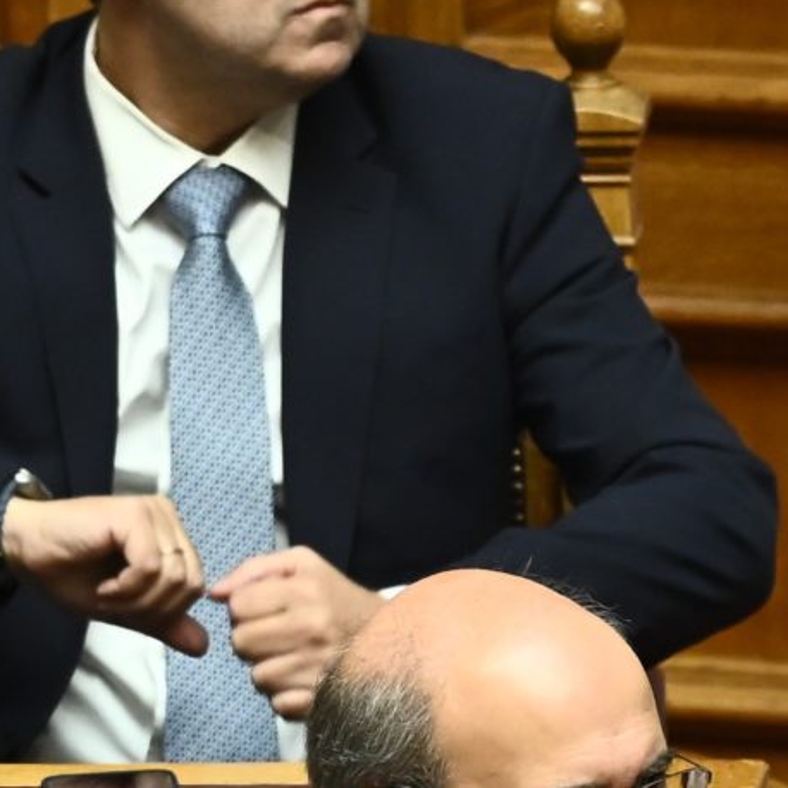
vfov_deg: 1.5
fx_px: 29360
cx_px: 707
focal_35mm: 1140
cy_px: 622
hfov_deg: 1.5
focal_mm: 240
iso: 3600
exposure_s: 1/200
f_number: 6.3
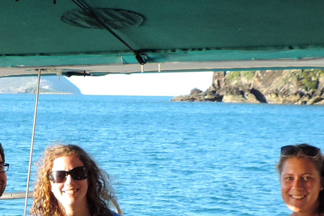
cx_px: 16
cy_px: 243
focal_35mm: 116
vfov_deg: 11.6
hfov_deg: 17.3
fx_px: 1044
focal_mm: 4.3
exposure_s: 1/250
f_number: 3
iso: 80
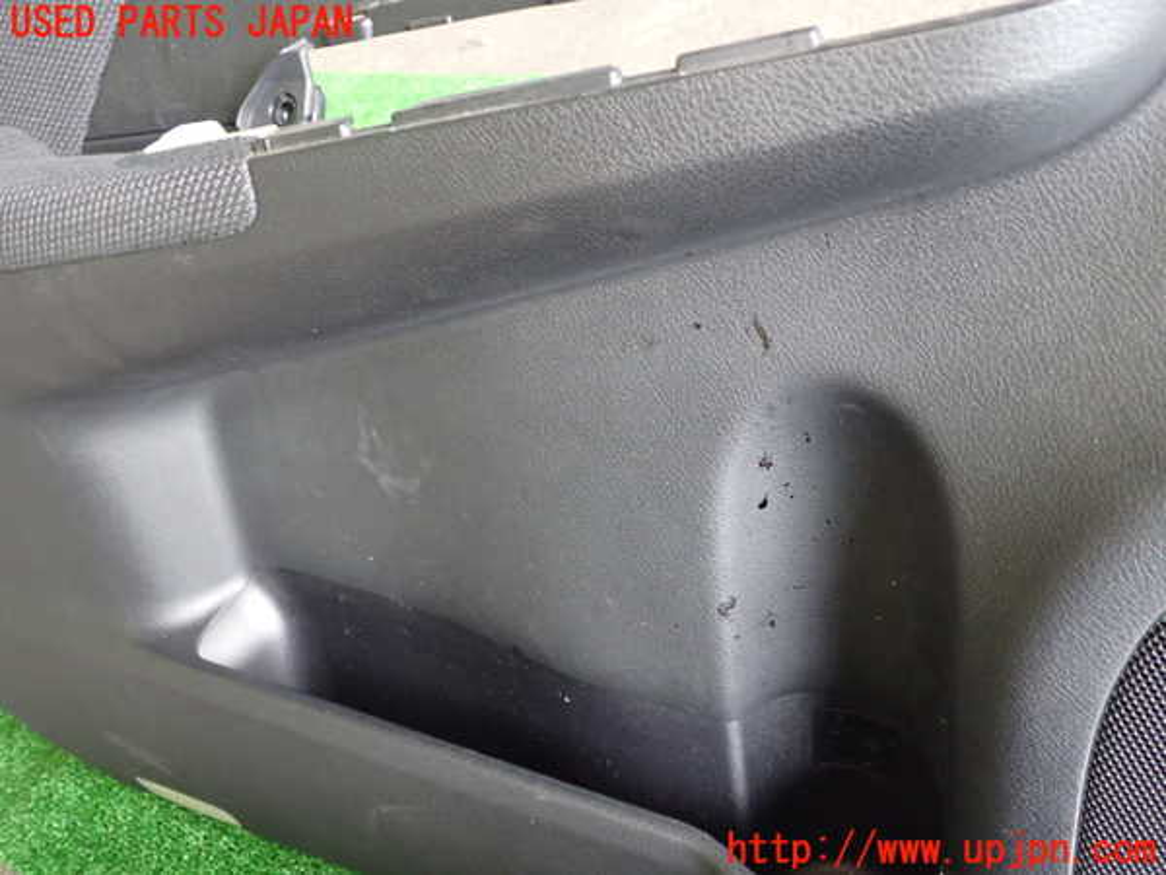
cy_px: 438
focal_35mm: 30
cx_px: 583
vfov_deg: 46.8
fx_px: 1011
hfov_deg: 60.0
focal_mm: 5.4
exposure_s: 1/30
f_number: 2.3
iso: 800
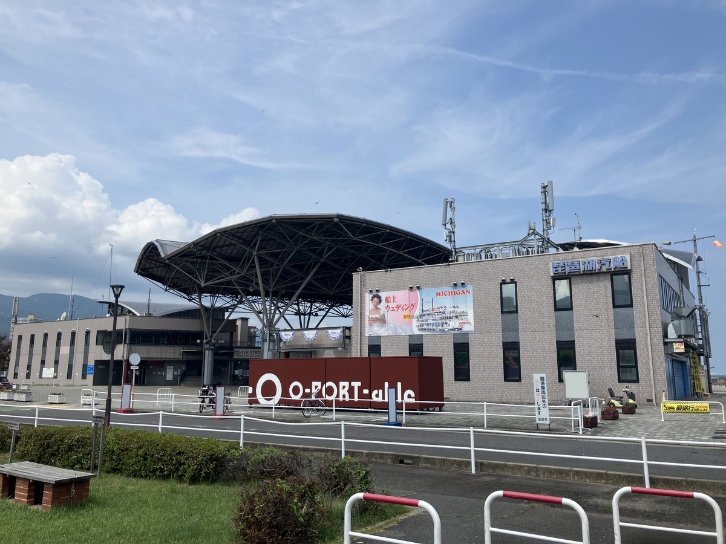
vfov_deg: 49.7
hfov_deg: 63.4
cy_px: 272
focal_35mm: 28
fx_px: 587
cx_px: 363
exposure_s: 1/2857
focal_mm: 3.99
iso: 32
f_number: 1.8
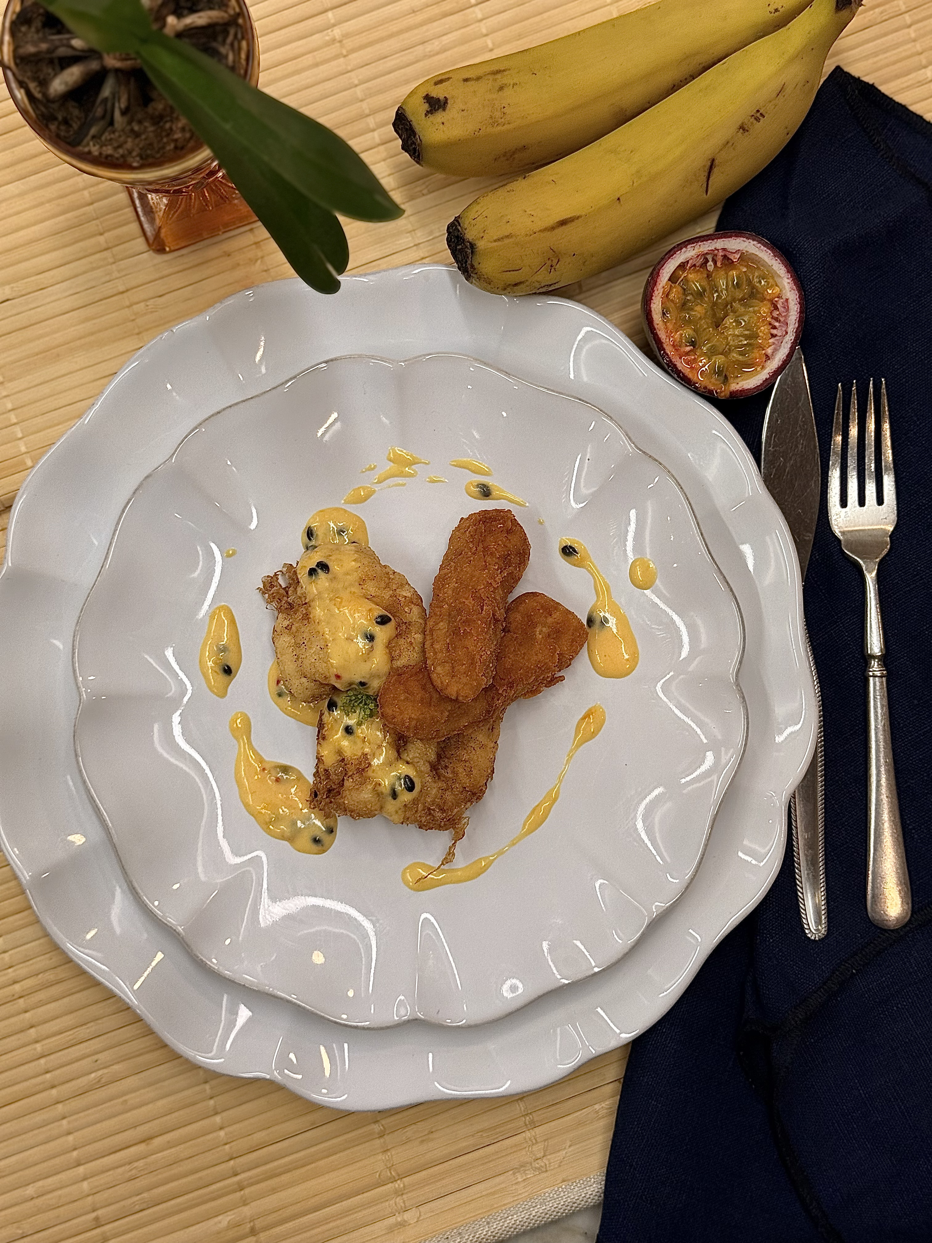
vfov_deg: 39.7
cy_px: 622
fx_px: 1723
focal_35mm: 48
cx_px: 466
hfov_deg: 30.3
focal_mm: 6.76
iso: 64
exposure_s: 1/200
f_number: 1.78
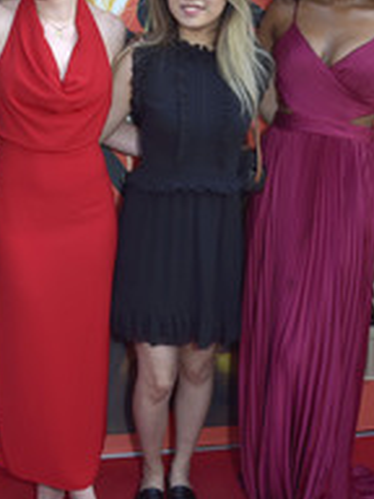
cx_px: 130
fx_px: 778
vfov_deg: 35.5
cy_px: 213
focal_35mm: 54
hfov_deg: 26.9
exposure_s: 1/200
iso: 250
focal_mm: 24
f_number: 6.3
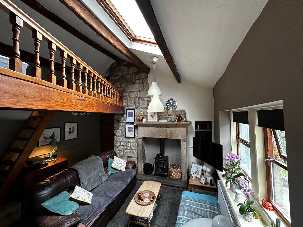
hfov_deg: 102.1
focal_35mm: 14
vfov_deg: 85.7
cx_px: 152
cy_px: 114
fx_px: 123
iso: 160
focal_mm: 2.22
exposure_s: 1/50
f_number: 2.2
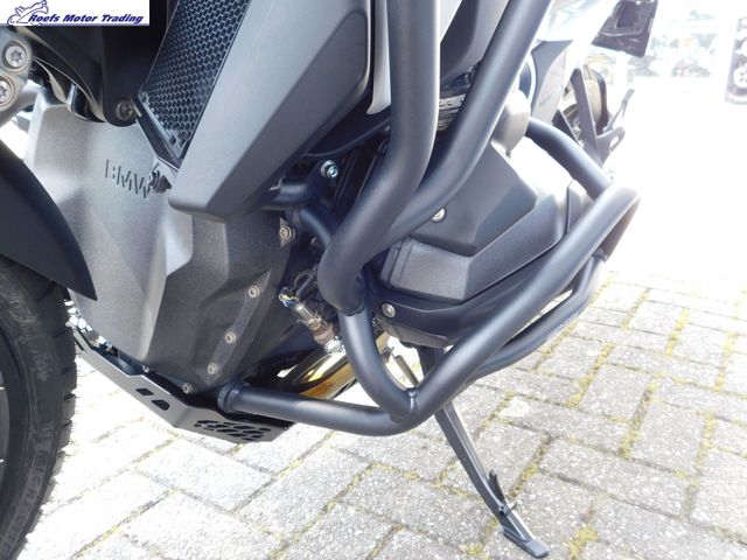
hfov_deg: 60.0
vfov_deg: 46.8
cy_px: 280
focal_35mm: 30
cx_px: 374
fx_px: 647
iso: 125
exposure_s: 1/40
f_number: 3.2
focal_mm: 5.3
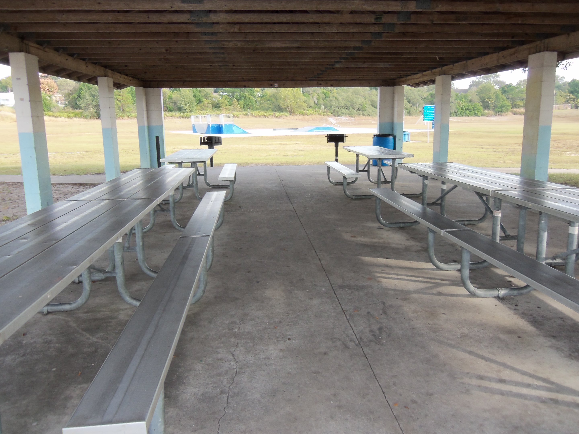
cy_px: 217
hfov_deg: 63.4
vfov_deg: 49.7
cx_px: 290
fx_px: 468
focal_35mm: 28
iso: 64
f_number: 3.9
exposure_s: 1/60
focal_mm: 5.1
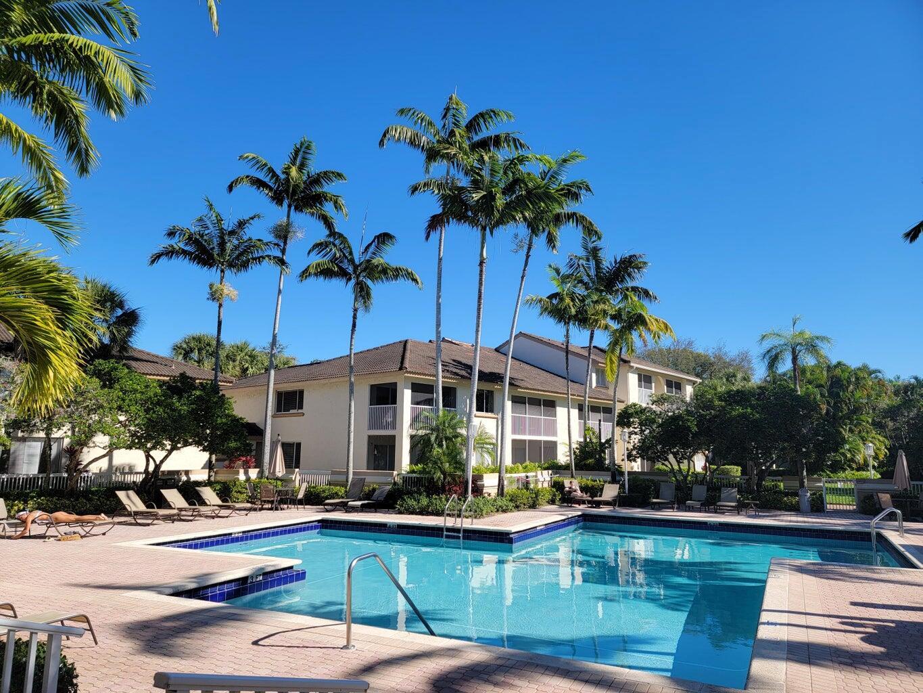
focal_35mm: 24
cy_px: 346
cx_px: 462
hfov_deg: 71.6
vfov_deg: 56.8
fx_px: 640
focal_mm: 6.7
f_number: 1.8
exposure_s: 1/937
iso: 16
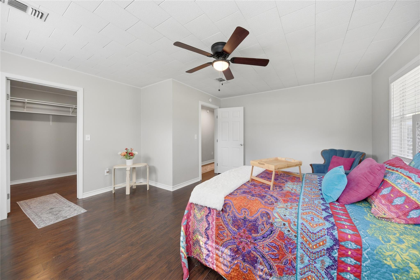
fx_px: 140
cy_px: 140
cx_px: 210
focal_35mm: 12
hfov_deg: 112.6
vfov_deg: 90.0
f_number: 6.3
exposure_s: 1/160
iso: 160
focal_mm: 12
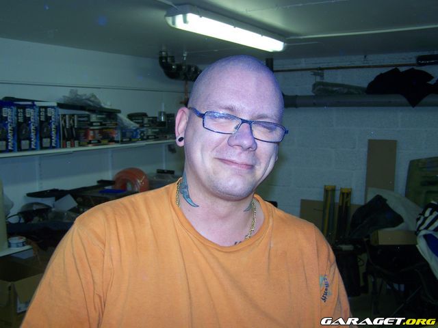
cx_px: 219
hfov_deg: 49.0
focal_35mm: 38
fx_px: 481
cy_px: 164
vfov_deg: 37.7
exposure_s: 1/60
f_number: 2.8
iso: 80
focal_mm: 6.3
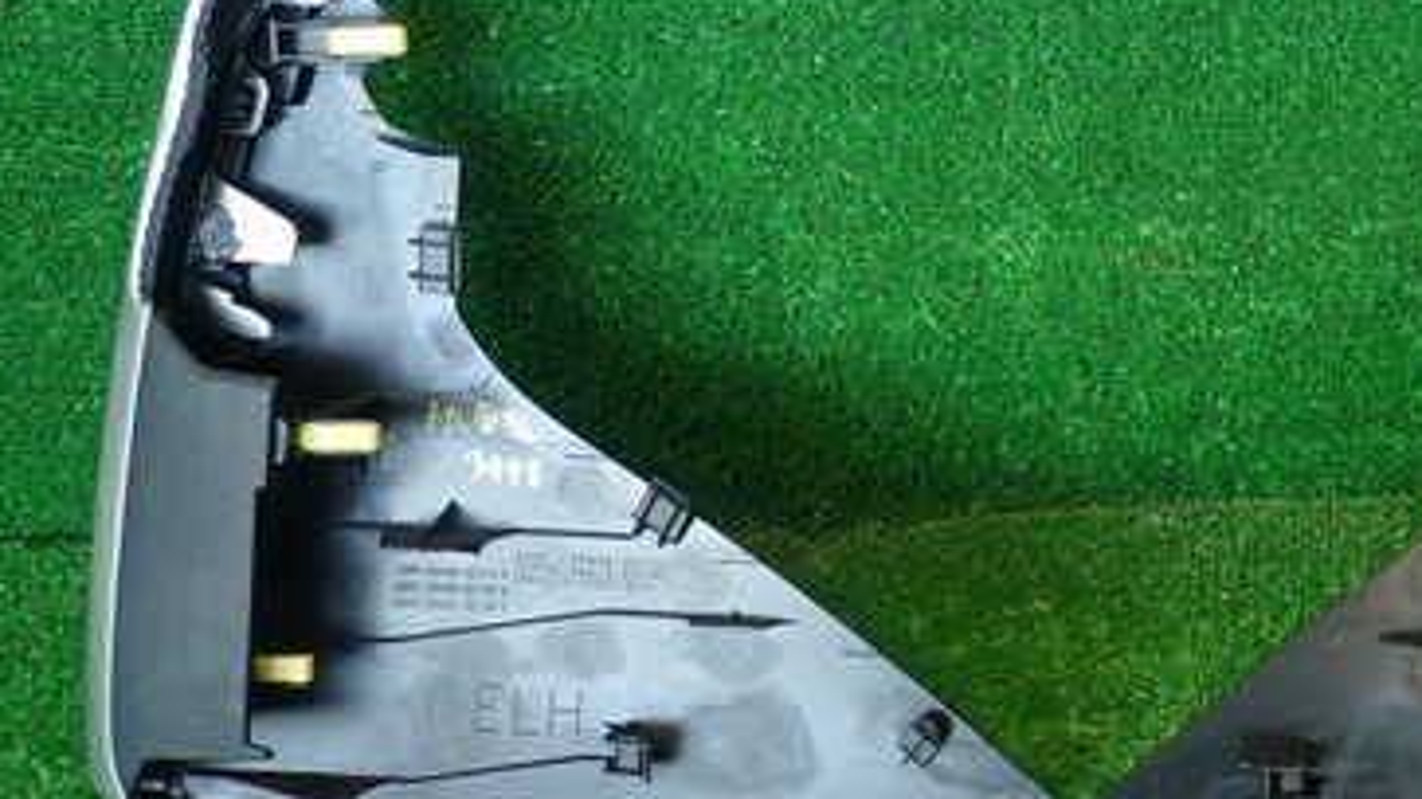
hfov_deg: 43.3
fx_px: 1696
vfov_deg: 26.1
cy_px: 176
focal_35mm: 45
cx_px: 1144
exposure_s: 1/60
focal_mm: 4.5
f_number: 2
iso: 200
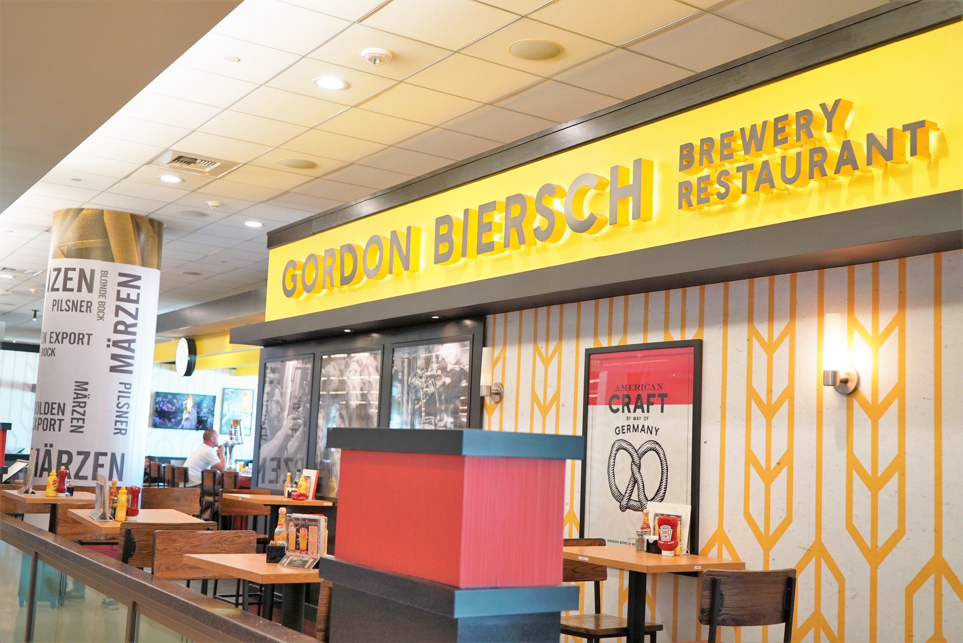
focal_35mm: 38
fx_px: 1017
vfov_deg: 35.1
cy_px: 322
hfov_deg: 50.7
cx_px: 482
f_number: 4
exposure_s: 1/160
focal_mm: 38
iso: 1000
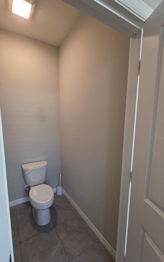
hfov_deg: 74.2
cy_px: 138
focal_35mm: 15
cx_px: 68
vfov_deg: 101.3
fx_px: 107
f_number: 1.9
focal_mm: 2.2
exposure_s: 1/60
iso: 250
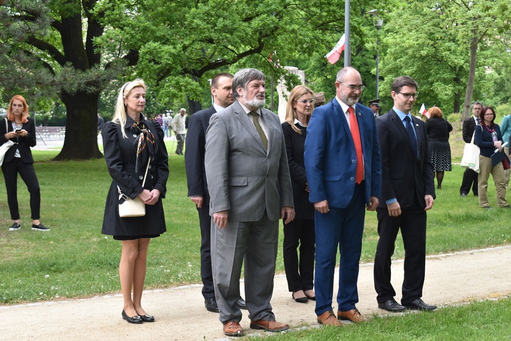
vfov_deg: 21.6
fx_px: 894
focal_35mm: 63
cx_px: 256
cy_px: 170
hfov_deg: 31.9
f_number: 8
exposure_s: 1/60
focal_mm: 42
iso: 200
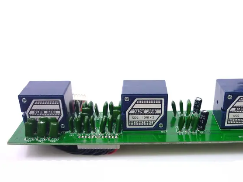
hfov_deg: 48.8
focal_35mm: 38
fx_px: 267
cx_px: 139
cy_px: 104
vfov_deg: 37.6
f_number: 2.8
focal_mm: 5.5
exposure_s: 1/50
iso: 80
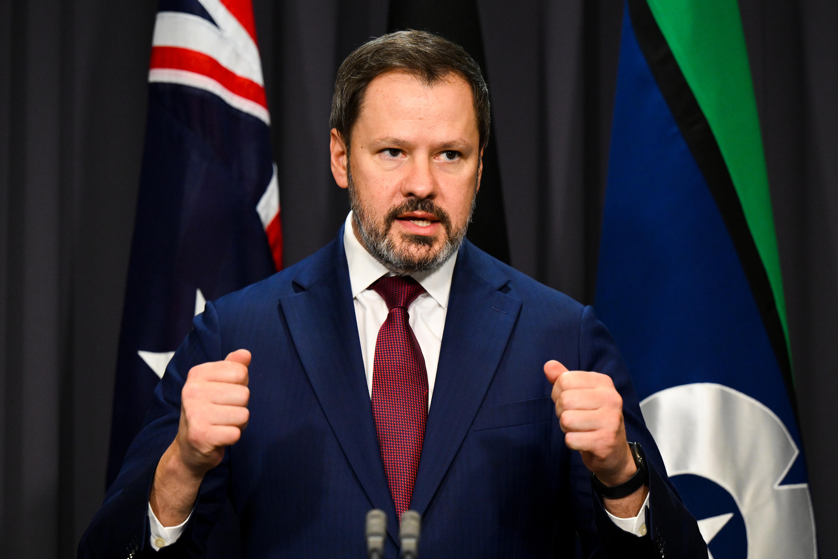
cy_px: 280
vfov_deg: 11.0
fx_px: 2909
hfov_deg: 16.4
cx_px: 419
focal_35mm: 125
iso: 2500
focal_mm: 125
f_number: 2.8
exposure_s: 1/400
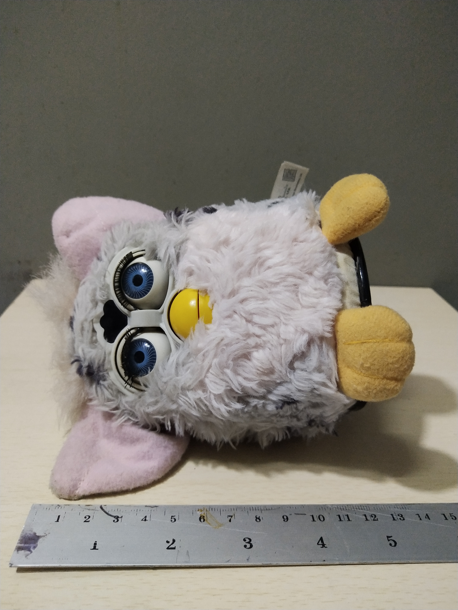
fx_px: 529
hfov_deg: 46.8
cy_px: 305
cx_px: 229
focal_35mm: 30
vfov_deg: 60.0
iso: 488
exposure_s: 1/33.3
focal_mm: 3.95
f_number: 1.8
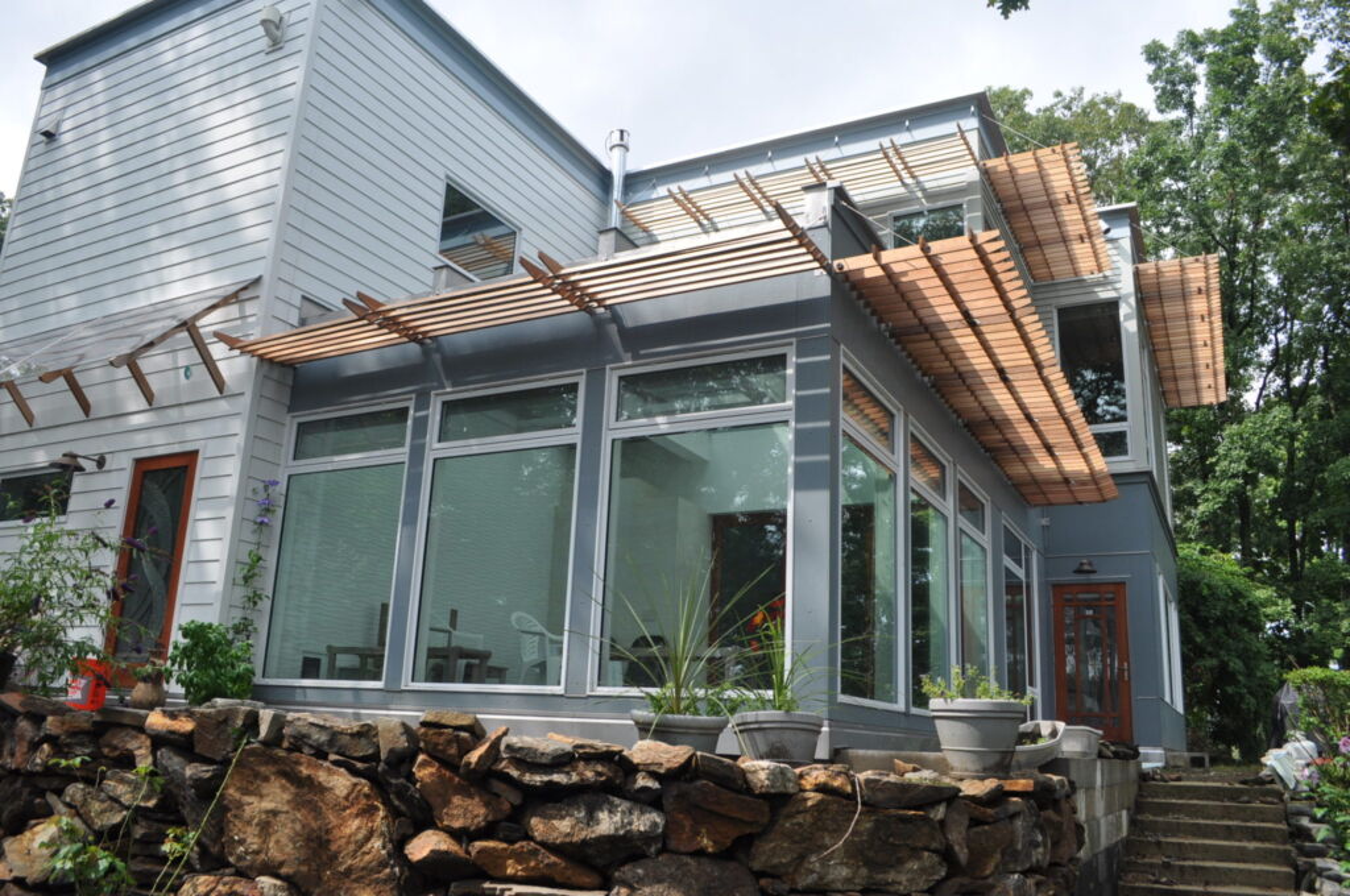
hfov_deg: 67.4
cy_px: 448
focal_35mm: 27
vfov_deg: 47.8
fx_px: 1011
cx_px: 675
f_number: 8
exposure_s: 1/250
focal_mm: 18
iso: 200
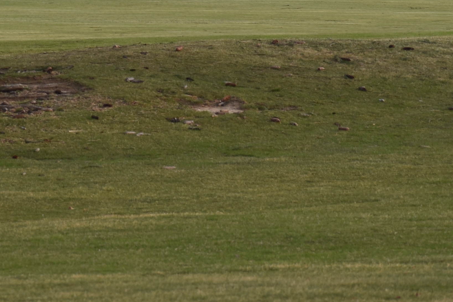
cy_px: -229
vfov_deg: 2.4
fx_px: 7047
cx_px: 64
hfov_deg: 3.7
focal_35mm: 560
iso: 110
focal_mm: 102
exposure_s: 1/200
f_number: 5
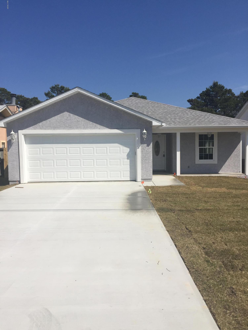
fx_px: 277
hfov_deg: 48.2
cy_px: 165
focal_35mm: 29
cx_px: 124
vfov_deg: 61.7
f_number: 2.2
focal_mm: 4.15
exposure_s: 1/3968
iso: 32
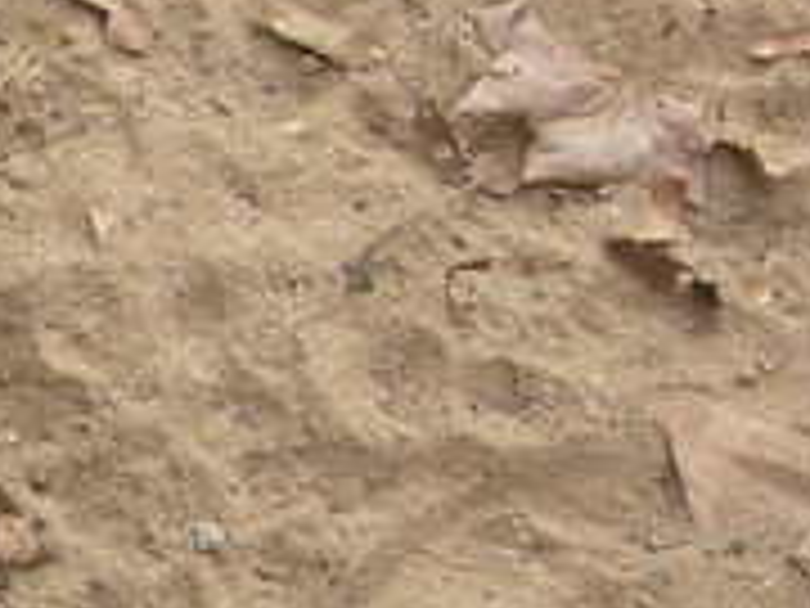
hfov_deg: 7.0
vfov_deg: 5.5
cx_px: -891
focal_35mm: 271
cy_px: 640
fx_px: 6341
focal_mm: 12.7
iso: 50
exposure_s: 1/99
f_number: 3.5
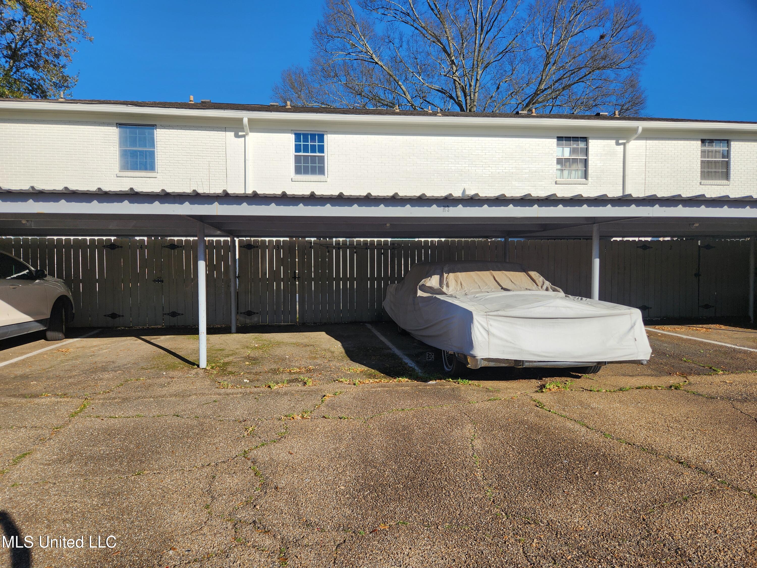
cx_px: 378
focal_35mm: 23
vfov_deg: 58.9
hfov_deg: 73.9
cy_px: 284
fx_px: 503
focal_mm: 5.4
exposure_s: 1/2321
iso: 20
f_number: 1.8
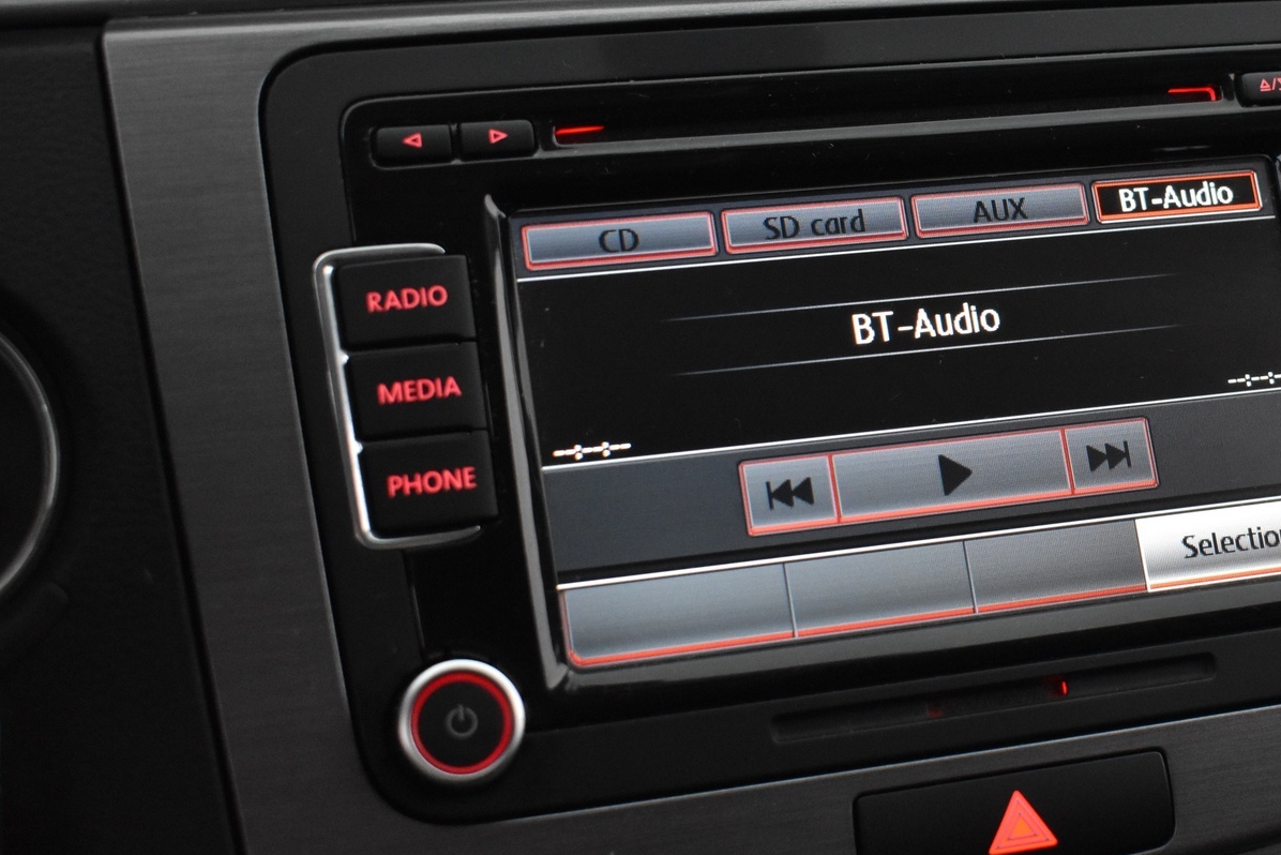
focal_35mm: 65
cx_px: 865
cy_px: 392
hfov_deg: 30.7
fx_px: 2313
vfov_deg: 20.9
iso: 3200
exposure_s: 1/50
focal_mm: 32
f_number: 4.5
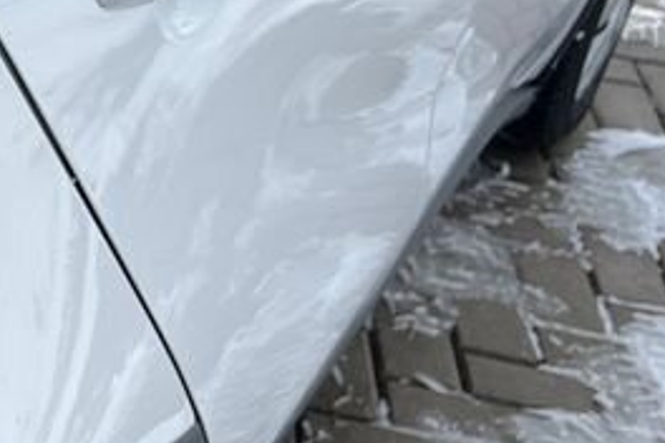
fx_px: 1939
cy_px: -13
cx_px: -552
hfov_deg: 16.2
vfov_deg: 12.9
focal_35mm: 105
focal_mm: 5.1
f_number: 1.6
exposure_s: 1/1802
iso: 50
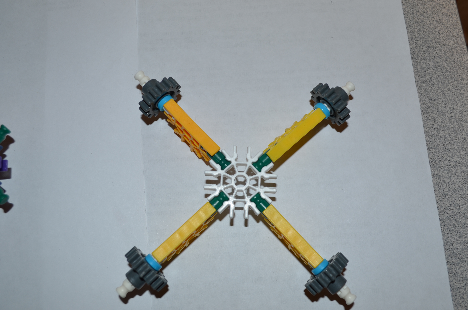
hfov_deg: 52.0
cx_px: 244
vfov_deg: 35.8
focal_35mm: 37
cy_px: 164
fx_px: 480
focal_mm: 22
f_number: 5.6
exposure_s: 1/30
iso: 200
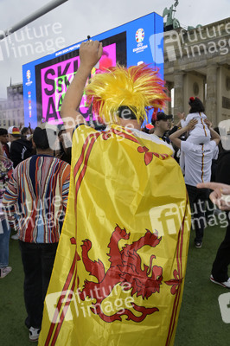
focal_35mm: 28
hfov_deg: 46.3
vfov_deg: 65.5
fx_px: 269
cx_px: 115
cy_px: 173
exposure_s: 1/250
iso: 1250
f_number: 9
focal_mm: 28
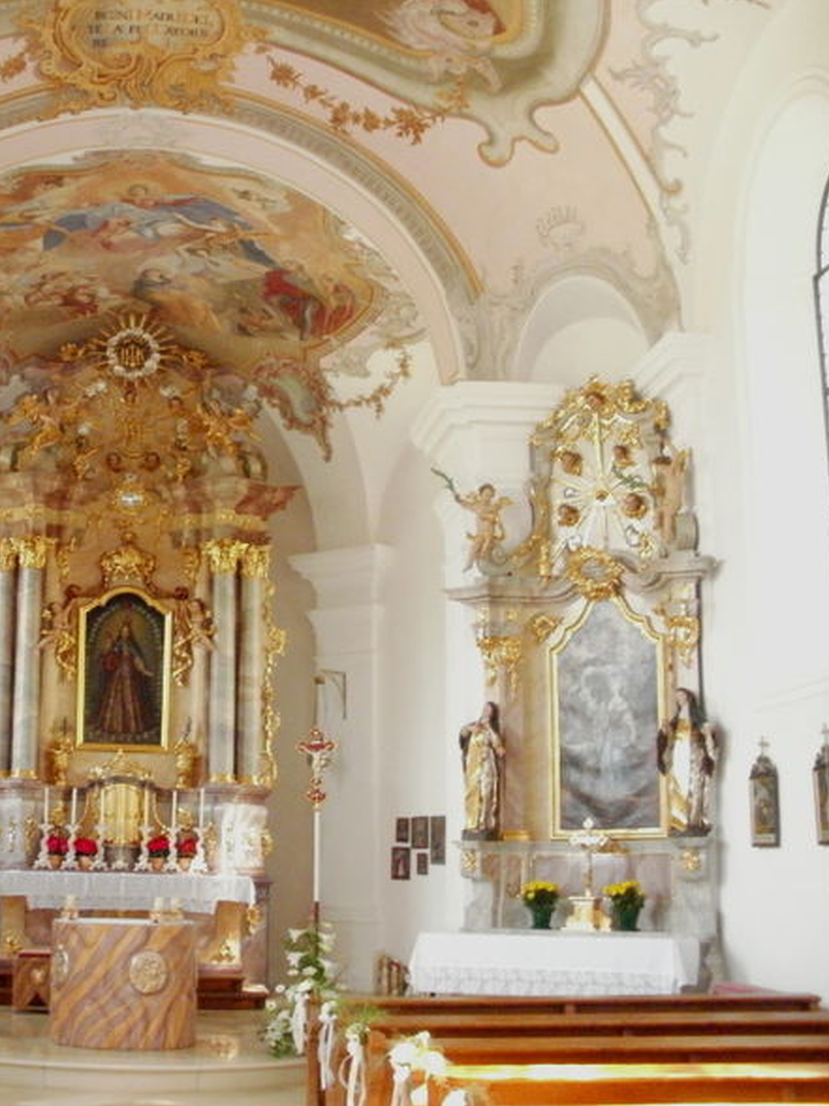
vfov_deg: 38.9
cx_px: 100
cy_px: 544
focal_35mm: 49
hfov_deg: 28.6
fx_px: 1565
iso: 640
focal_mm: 6.3
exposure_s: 1/30
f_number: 3.5
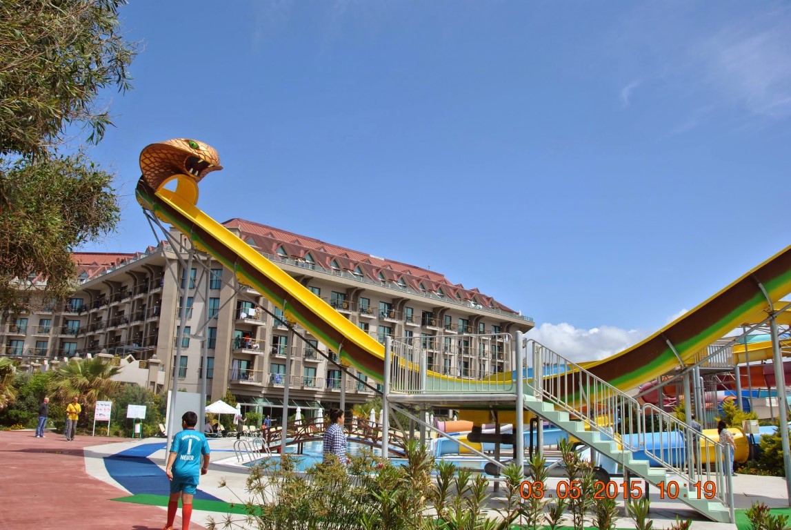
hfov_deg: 67.3
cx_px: 396
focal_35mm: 27
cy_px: 265
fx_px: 594
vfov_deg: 48.1
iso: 100
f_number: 9
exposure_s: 1/320
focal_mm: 18
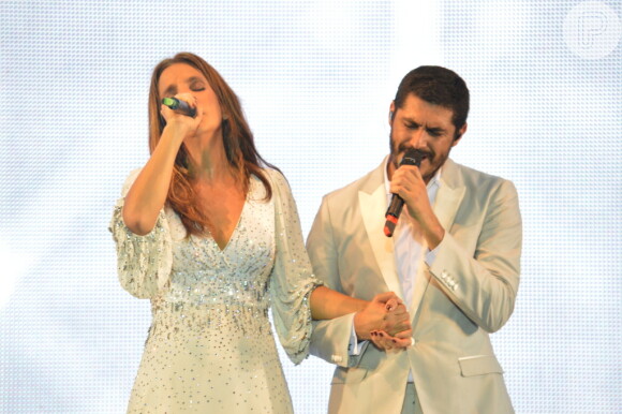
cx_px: 311
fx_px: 6216
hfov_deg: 5.7
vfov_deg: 3.8
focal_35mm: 360
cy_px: 207
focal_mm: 240
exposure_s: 1/125
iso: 1600
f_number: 5.3
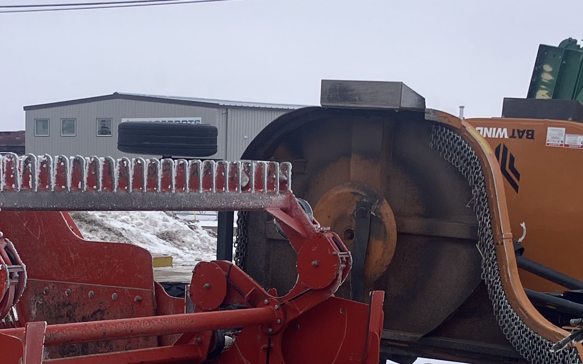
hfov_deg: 21.8
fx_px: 1509
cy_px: 361
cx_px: 181
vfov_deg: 13.6
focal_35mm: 95
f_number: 1.8
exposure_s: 1/917
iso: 32
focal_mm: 3.99
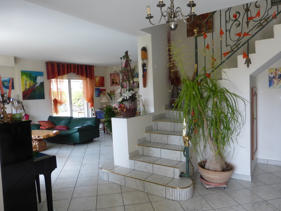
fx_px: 203
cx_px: 140
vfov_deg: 54.9
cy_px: 106
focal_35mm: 25
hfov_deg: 69.4
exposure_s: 1/60
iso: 160
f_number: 3.3
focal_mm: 4.3
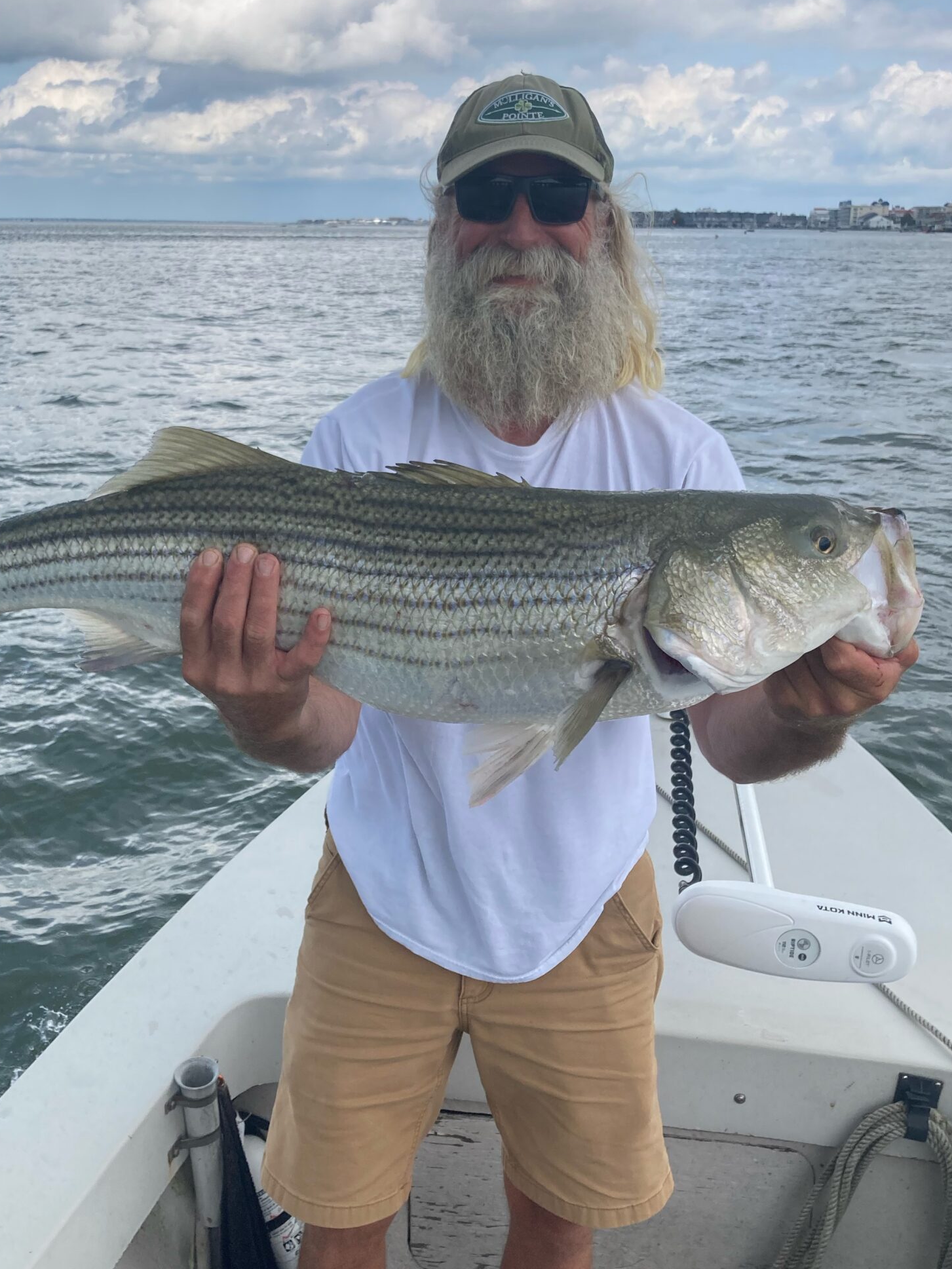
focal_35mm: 37
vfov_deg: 50.1
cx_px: 368
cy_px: 598
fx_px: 1357
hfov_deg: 38.5
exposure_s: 1/2024
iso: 20
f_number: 1.8
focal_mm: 3.99
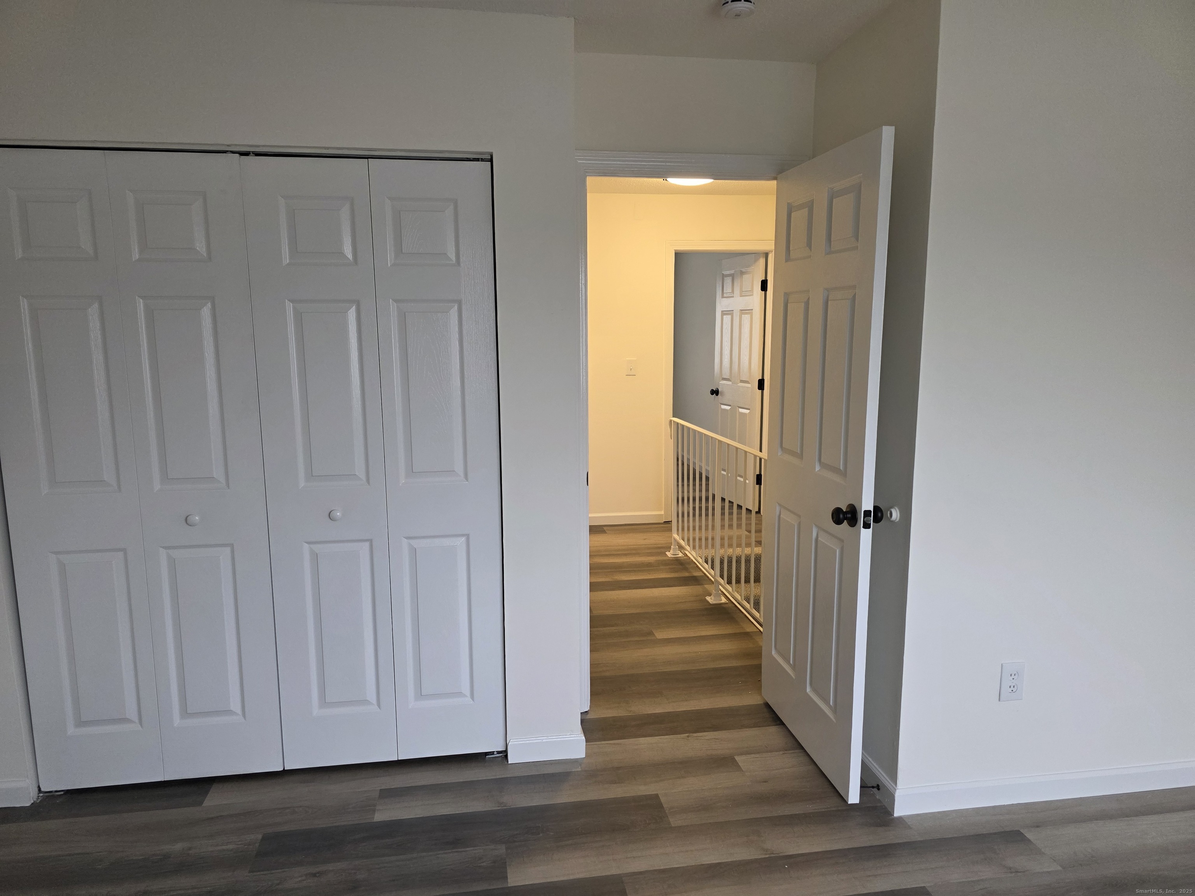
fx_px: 794
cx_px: 598
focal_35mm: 23
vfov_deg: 58.9
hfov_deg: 73.9
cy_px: 448
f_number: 1.7
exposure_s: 1/120
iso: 200
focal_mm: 6.3
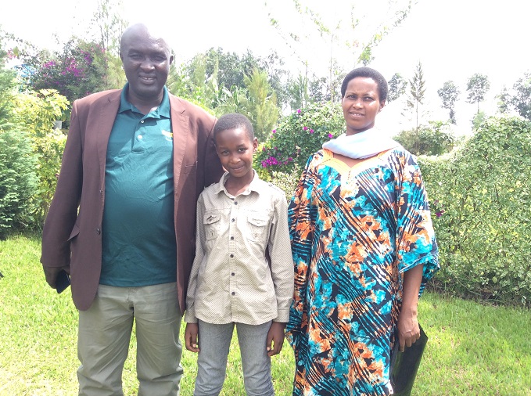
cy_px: 198
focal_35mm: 33
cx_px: 273
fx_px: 505
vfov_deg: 42.8
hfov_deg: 55.5
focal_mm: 3.3
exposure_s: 1/228
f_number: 2.4
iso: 32
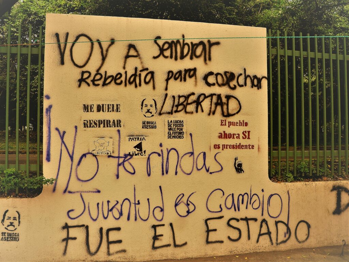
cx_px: 174
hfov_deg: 60.0
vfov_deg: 46.8
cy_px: 131
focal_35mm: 30
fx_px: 302
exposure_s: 1/100
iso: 50
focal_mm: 5.5
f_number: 5.9
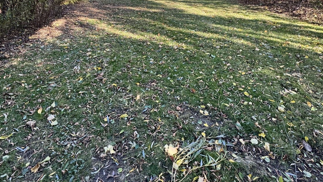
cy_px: 44
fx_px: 180
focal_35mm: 21
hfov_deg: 83.8
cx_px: 162
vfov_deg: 51.2
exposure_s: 1/270
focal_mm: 2.22
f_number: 2.2
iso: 40
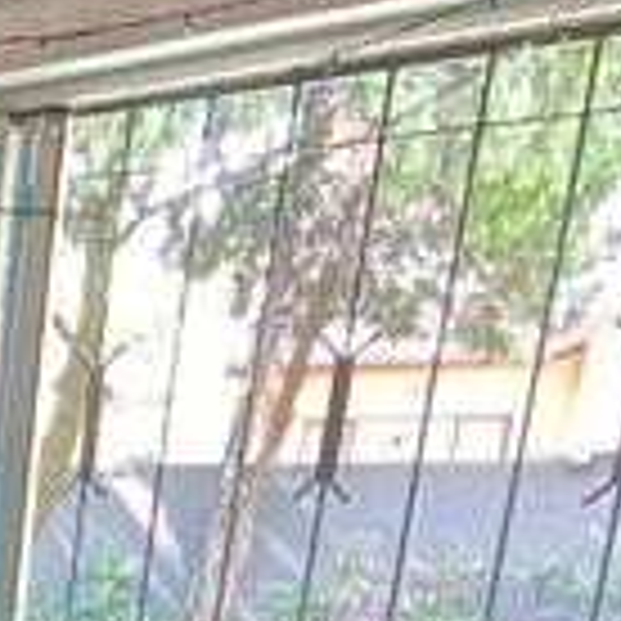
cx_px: -644
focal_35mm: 82
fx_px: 1664
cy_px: 922
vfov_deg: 18.7
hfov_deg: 16.1
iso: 250
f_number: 2.2
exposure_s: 1/33.3
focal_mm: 2.35
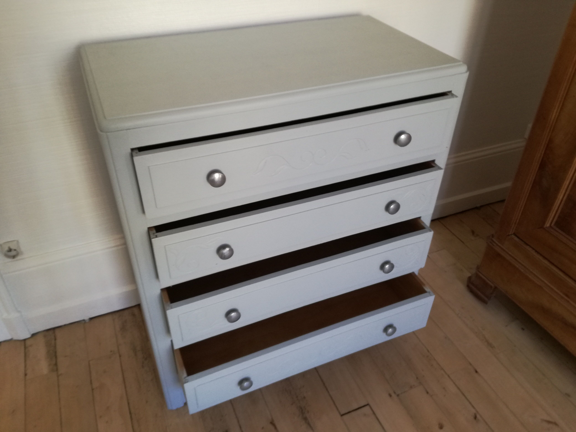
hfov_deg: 65.3
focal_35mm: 27
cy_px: 216
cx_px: 288
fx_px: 449
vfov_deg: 51.4
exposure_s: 1/33.3
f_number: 2
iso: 160
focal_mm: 3.79
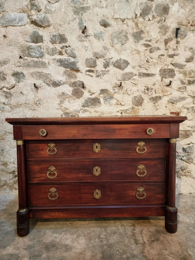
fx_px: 180
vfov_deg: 71.6
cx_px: 98
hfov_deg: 56.8
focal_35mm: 24
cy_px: 130
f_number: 1.8
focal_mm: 6.7
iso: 640
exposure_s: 1/33
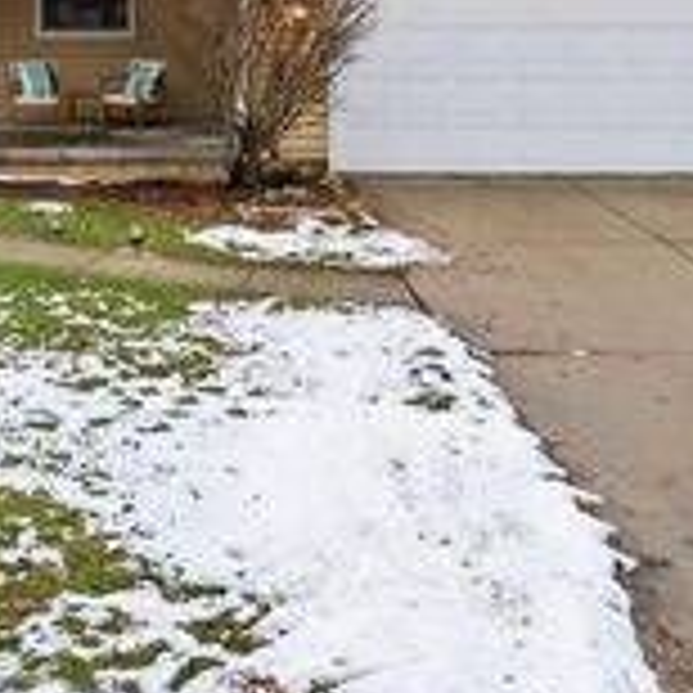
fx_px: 1563
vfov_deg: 23.7
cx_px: 140
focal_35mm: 69
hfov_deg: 24.6
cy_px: -29
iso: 100
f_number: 1.7
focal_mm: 6.7
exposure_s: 1/640
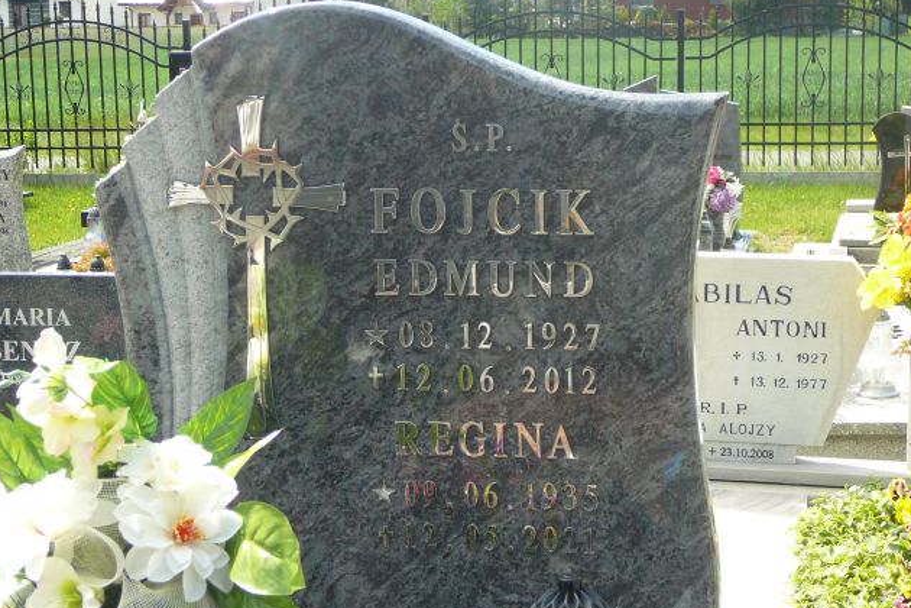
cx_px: 450
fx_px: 1898
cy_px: 327
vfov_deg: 18.2
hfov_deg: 27.0
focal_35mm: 75
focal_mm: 10.5
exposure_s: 1/320
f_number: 3.7
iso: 80
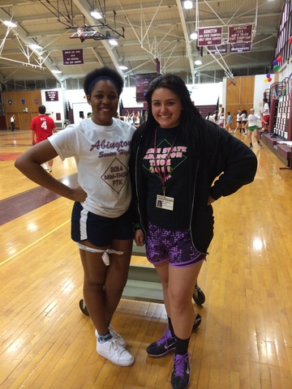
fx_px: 337
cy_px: 194
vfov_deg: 60.0
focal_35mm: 30
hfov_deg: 46.8
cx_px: 146
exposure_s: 1/30
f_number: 2.2
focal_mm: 4.12
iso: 200
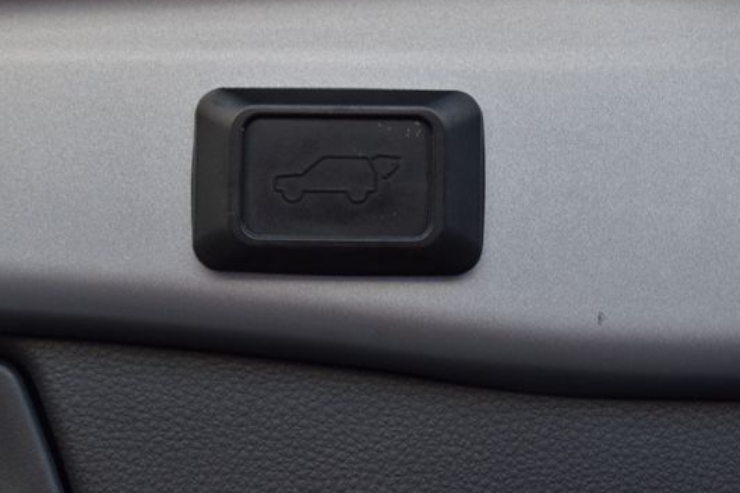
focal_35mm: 100
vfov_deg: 13.7
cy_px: 212
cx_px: 356
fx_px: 2047
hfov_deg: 20.5
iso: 400
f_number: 6.3
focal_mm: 55
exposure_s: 1/20
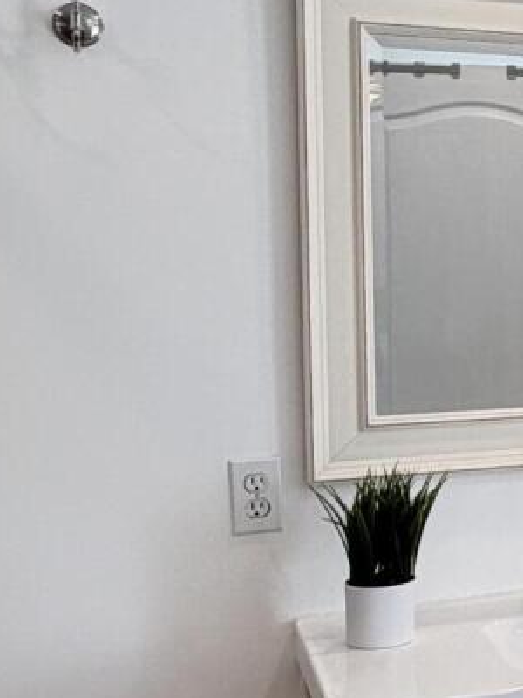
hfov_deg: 17.1
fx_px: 1410
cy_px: 304
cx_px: 952
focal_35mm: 70
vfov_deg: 27.8
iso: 160
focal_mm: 2.22
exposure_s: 1/120
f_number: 2.2
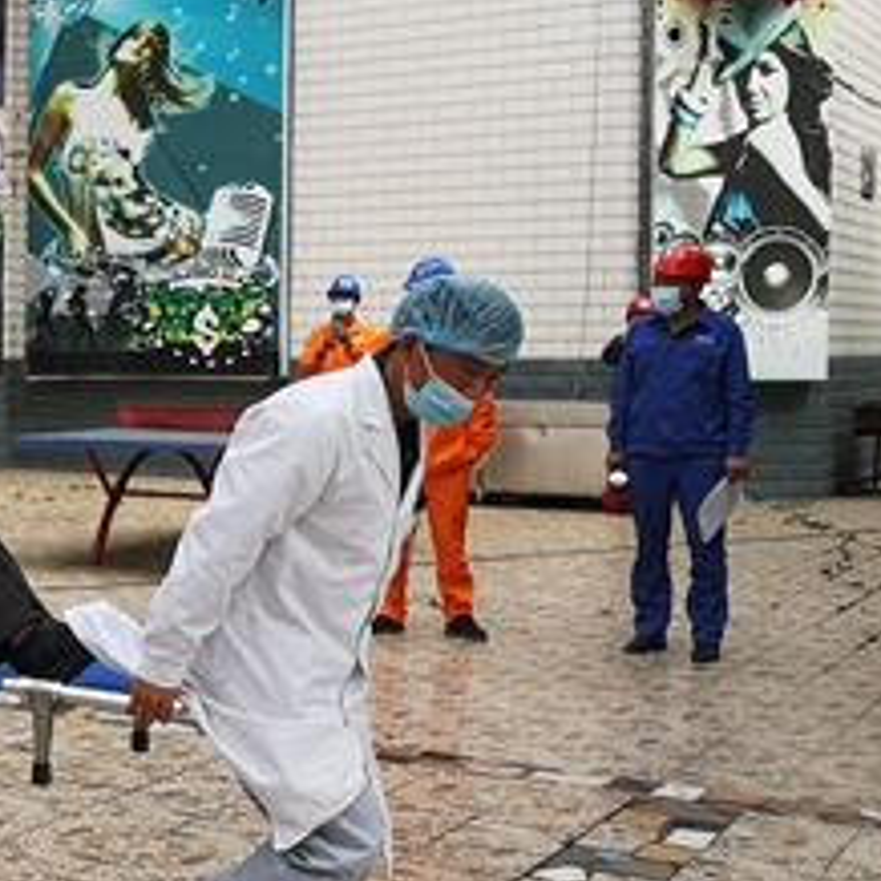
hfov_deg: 22.3
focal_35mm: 70
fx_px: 2016
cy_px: 372
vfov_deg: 24.6
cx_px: -238
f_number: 1.8
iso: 50
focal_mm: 3.95
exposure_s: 1/846
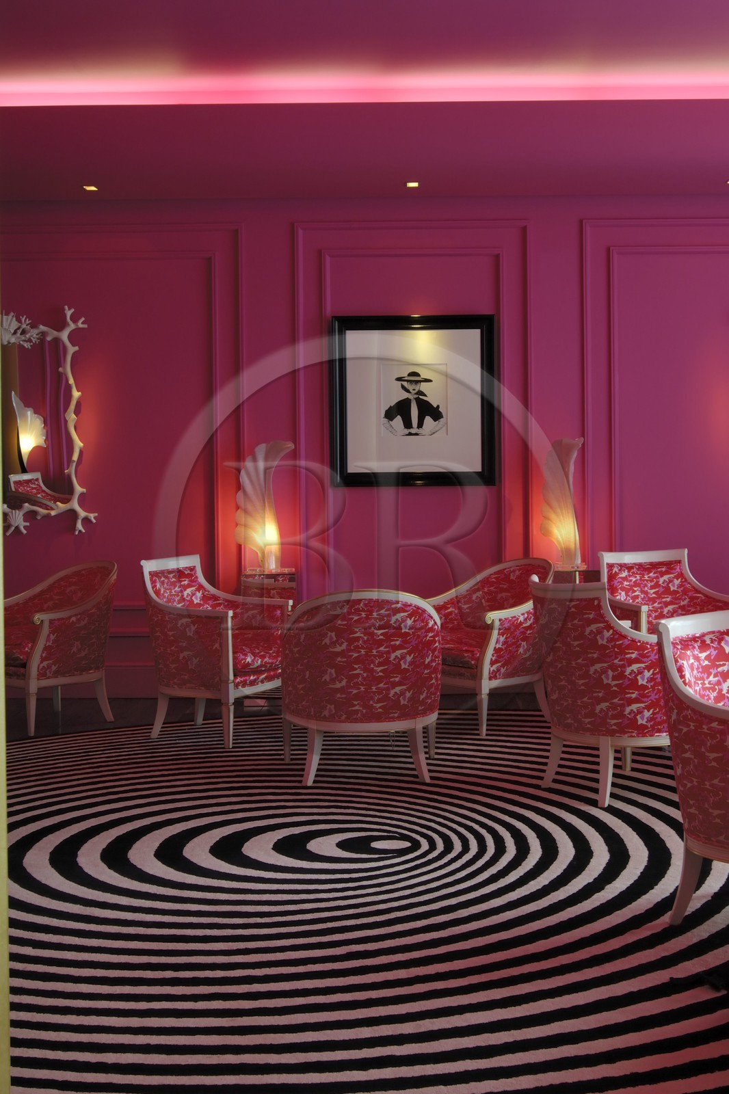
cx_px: 364
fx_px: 1185
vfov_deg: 49.6
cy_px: 547
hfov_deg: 34.2
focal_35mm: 39
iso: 100
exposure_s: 1/5
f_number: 8
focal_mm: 26
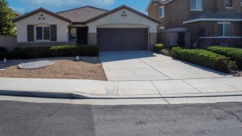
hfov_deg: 71.5
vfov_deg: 43.6
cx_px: 103
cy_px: 43
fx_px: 167
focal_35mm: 26
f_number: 8
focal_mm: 10
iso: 100
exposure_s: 1/4000
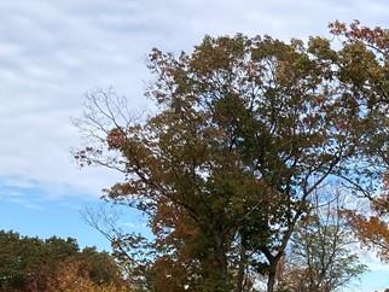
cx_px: 591
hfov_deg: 19.2
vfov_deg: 15.9
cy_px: 368
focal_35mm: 89
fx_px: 1001
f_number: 1.8
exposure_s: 1/1185
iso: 20
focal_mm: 3.99
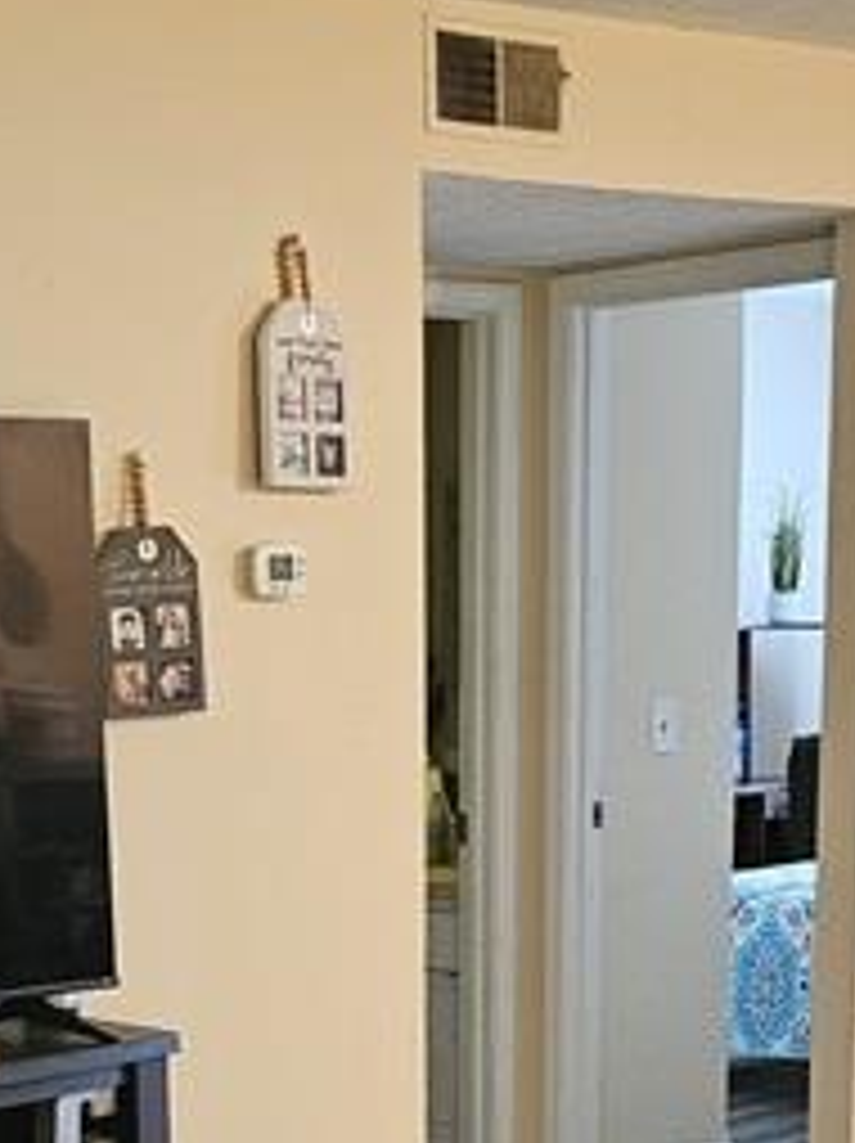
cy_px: 1258
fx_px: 2870
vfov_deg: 21.4
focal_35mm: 87
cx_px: 342
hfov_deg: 16.9
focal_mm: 6.3
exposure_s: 1/30
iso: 500
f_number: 1.7
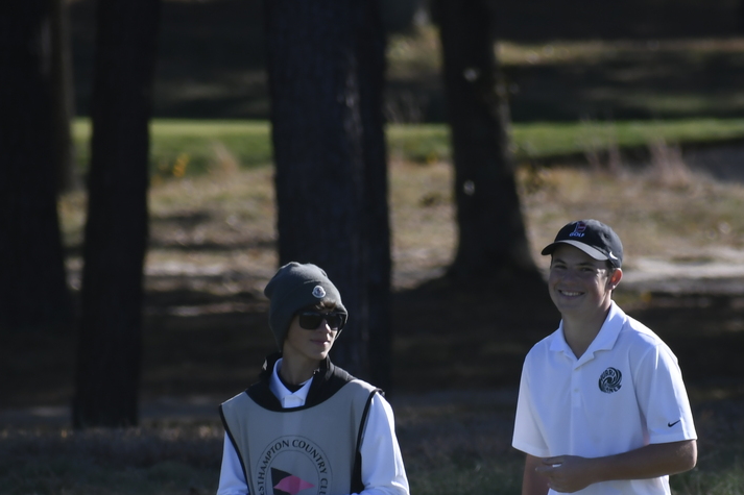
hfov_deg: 2.2
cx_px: 409
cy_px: 487
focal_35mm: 947
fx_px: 19566
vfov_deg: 1.5
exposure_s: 1/1250
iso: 400
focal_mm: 300
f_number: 6.3
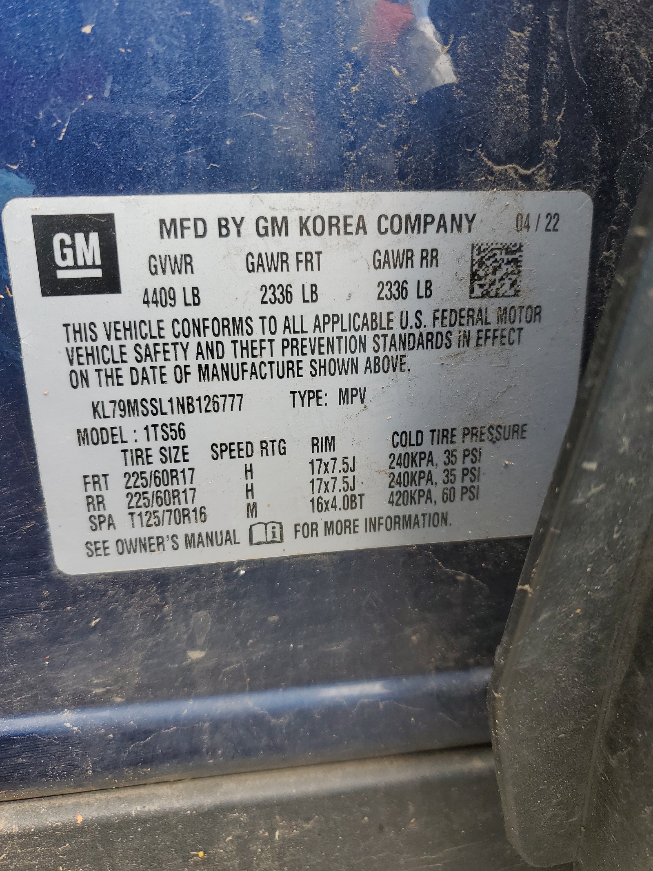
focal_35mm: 26
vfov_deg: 67.3
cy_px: 436
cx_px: 326
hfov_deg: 53.1
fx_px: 654
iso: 50
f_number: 1.5
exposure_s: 1/263
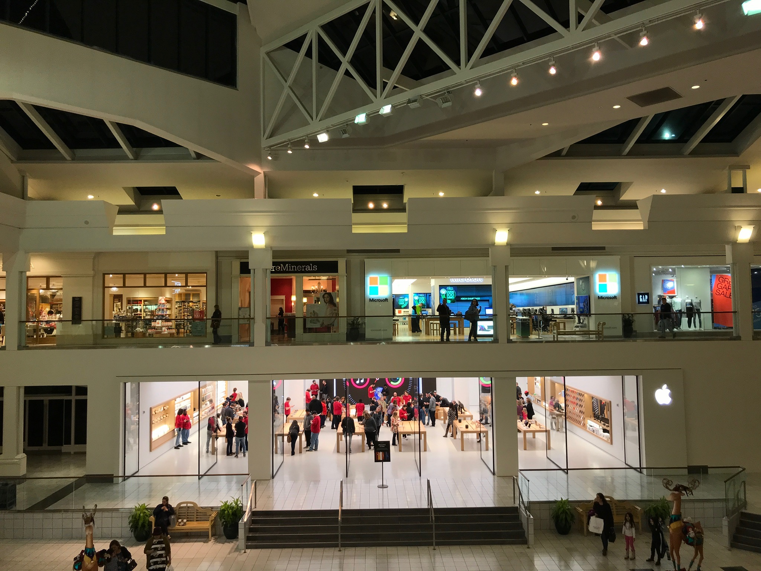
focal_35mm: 28
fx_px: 616
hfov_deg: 63.4
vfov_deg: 49.7
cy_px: 286
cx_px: 380
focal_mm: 3.99
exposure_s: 1/40
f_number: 1.8
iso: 25
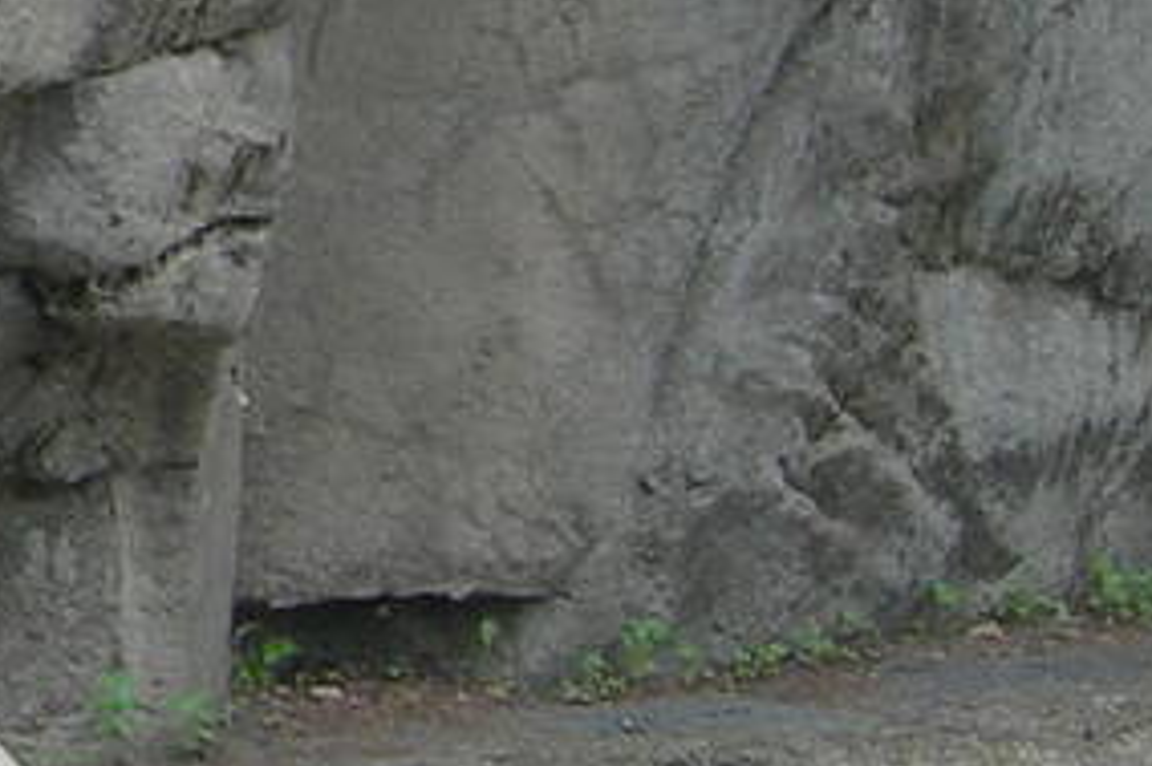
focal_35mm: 223
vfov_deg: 6.1
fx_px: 7132
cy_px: -361
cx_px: -1911
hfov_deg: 8.2
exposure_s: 1/252
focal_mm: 7.8
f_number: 2.8
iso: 50
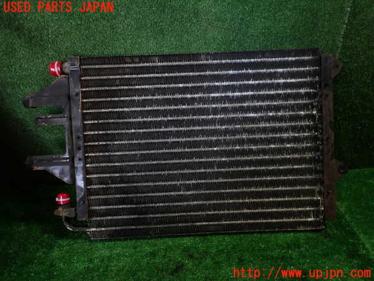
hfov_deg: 69.4
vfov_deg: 54.9
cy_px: 140
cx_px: 187
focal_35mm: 25
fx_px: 270
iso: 160
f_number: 2
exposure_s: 1/60
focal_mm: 4.5
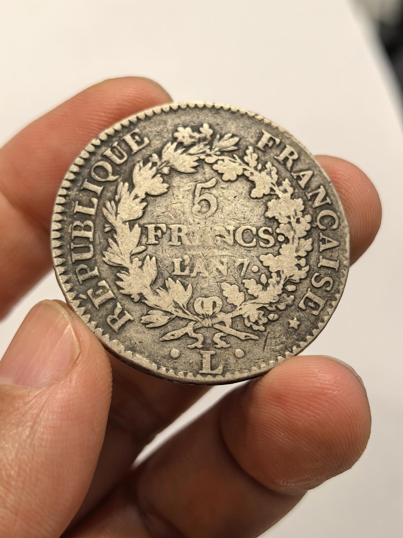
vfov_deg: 35.5
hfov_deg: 27.0
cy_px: 269
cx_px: 202
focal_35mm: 54
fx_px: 838
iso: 250
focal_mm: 6.98
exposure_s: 1/100
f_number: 2
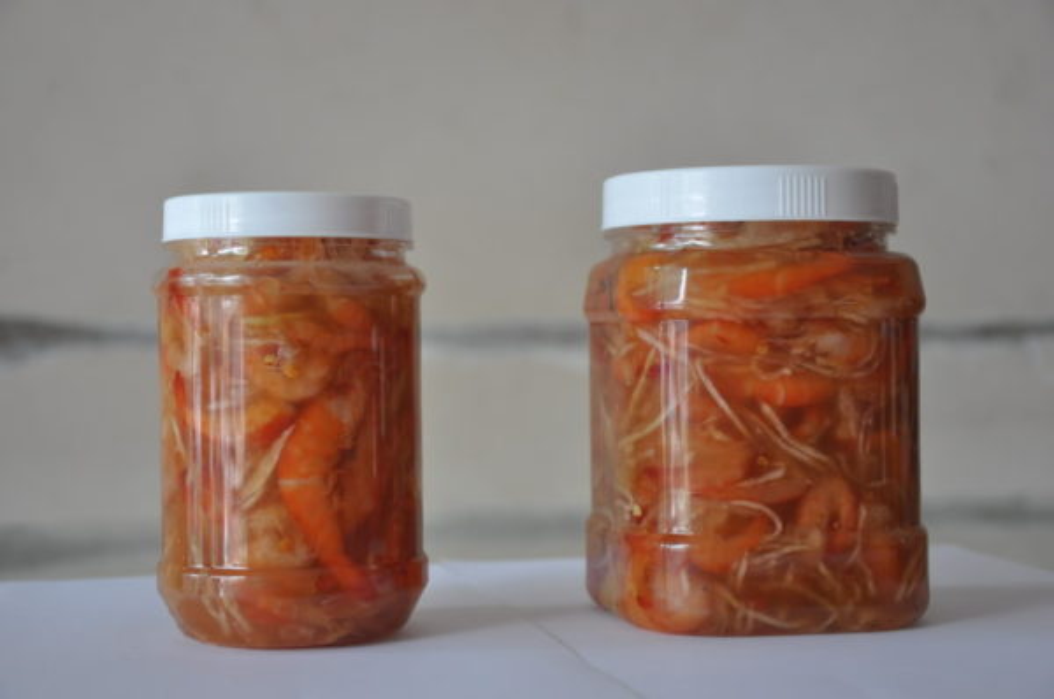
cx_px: 527
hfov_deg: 29.9
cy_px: 350
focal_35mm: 68
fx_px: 1973
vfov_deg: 20.1
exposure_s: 1/60
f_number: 4.8
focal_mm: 45
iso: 800
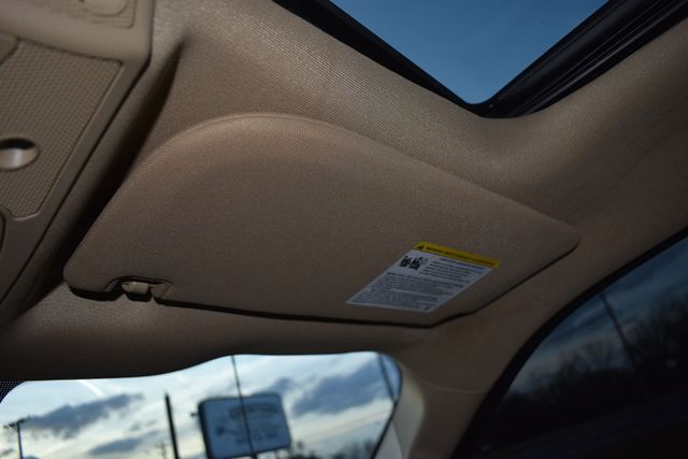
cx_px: 344
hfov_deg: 67.4
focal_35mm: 27
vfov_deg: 48.0
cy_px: 230
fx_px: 516
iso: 160
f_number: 4
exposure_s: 1/200
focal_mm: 18
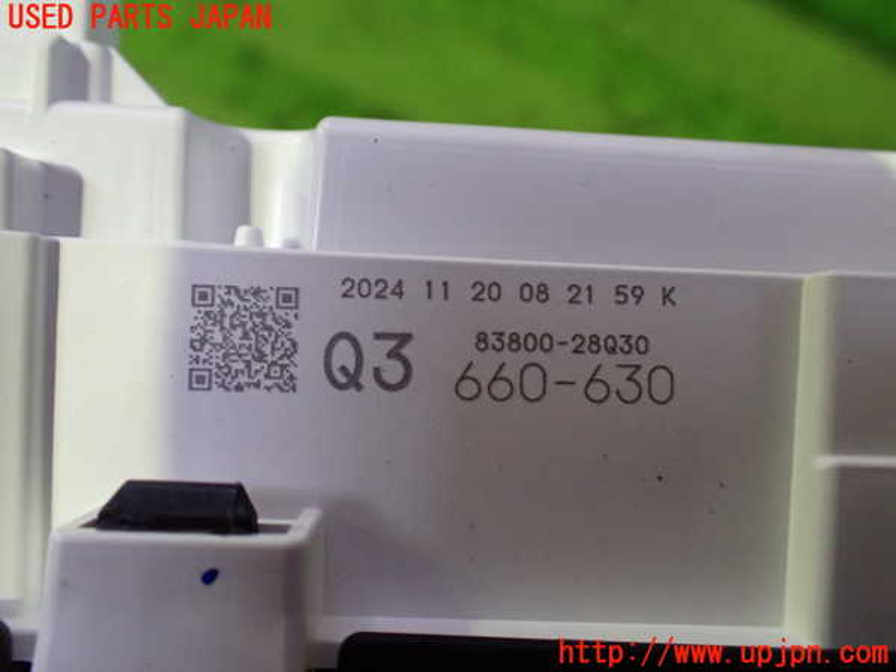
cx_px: 448
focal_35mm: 30
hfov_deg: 60.0
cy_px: 336
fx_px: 777
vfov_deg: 46.8
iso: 800
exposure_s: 1/50
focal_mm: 5.4
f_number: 2.3
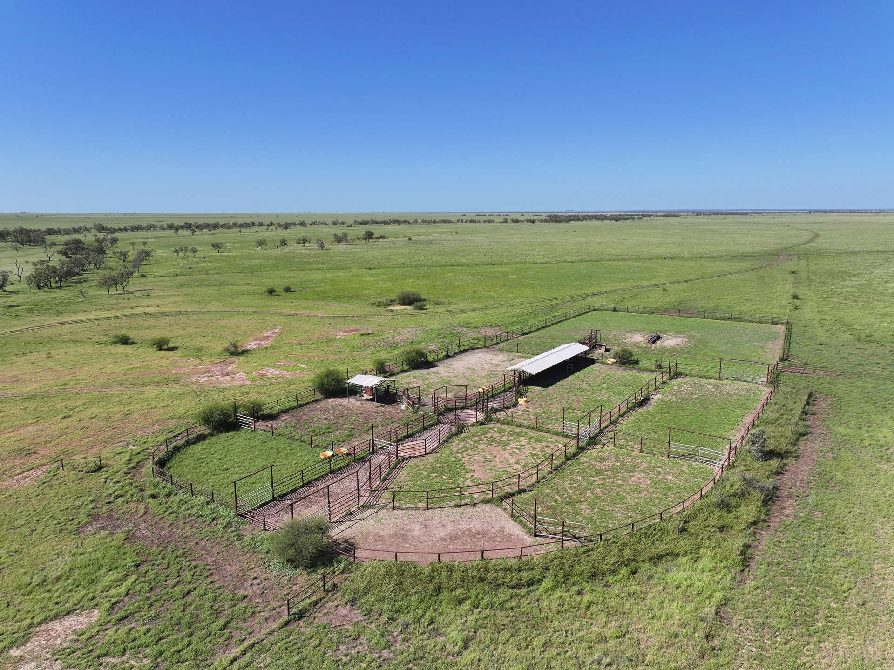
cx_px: 447
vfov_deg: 56.8
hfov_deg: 71.6
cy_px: 335
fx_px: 620
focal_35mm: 24
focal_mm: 12.29
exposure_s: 1/2000
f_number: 2.8
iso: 100
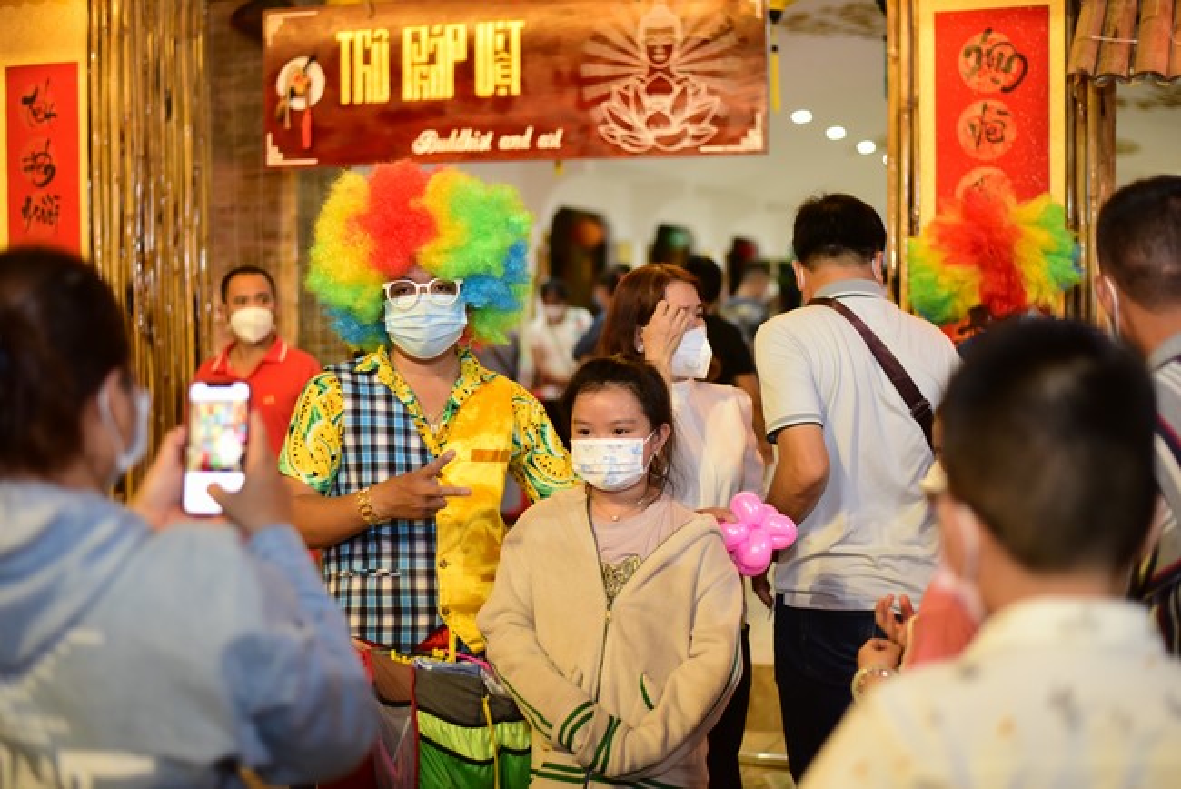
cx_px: 590
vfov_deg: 27.0
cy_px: 394
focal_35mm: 50
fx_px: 1641
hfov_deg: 39.6
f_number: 2
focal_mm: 50
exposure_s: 1/200
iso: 2000
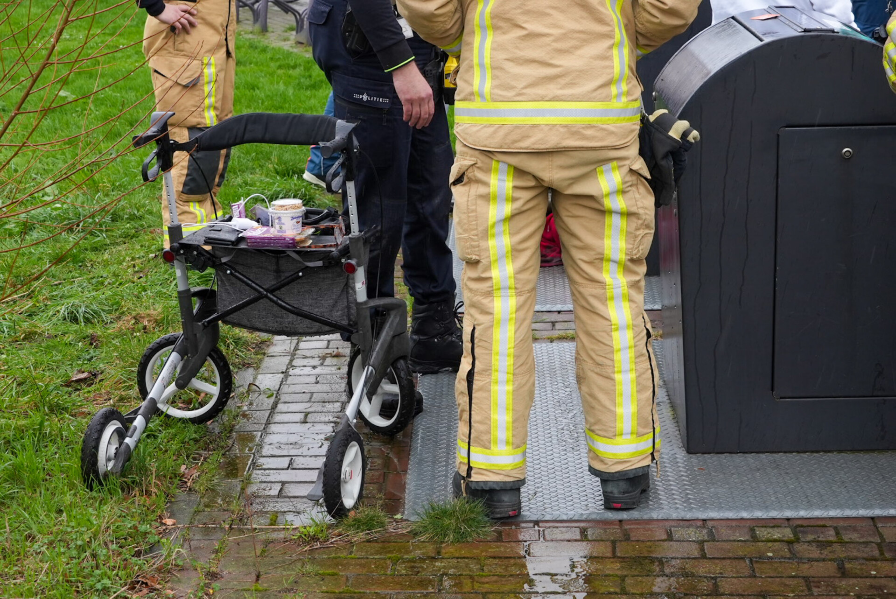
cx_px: 448
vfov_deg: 19.5
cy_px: 300
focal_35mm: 70
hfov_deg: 28.8
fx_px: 1743
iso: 1600
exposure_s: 1/200
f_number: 11
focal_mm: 70
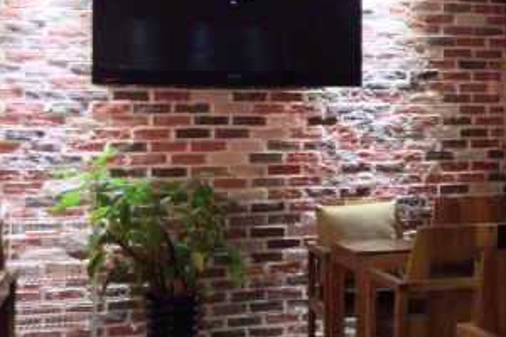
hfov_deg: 24.0
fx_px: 1124
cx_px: 535
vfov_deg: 17.0
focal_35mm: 80
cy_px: 82
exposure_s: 1/15
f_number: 2.4
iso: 500
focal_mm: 4.12
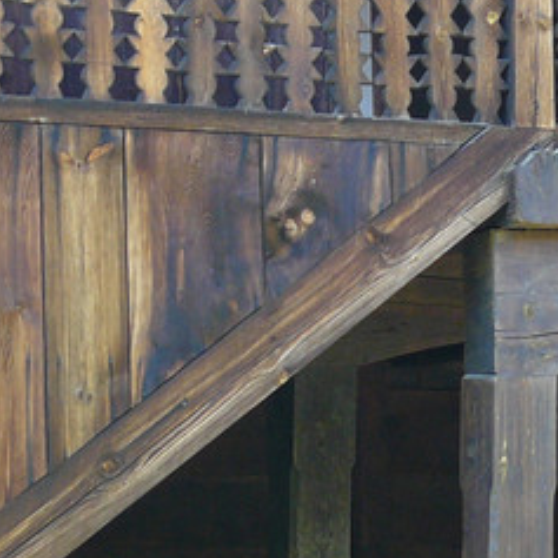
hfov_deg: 12.2
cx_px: 328
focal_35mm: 143
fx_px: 2608
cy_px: 250
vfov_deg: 12.2
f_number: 2.8
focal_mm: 6
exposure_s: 1/50
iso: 100
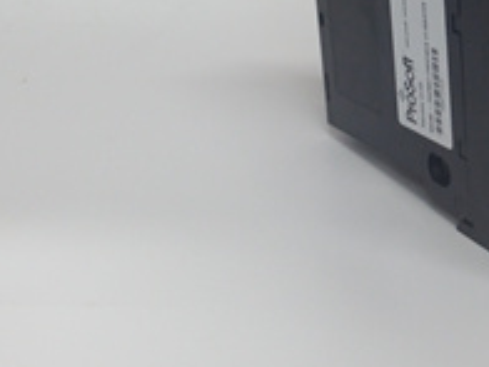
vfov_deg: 20.6
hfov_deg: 26.3
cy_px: -1
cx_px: 519
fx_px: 975
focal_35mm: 69
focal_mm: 3.79
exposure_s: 1/33
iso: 124
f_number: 2
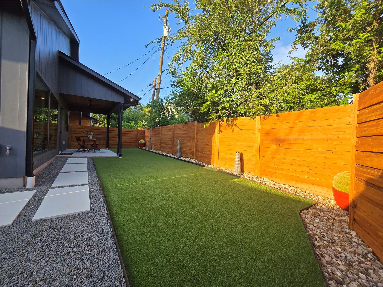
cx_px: 192
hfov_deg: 106.2
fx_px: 144
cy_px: 144
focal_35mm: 13
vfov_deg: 89.9
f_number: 2.2
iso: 100
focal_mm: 2.2
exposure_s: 1/1000
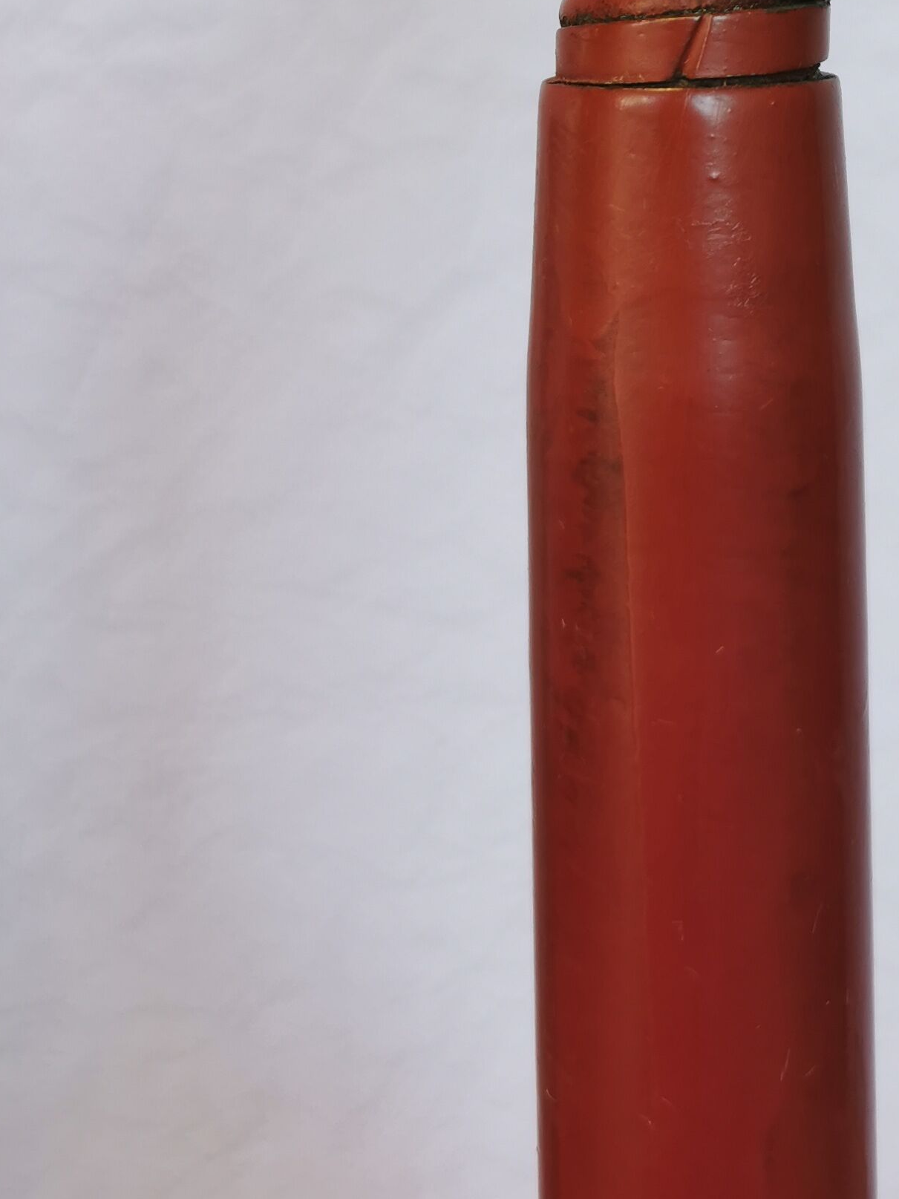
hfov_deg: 23.8
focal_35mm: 61
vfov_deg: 28.7
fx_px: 2113
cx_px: 666
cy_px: -129
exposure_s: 1/100
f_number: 1.8
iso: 50
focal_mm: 5.58
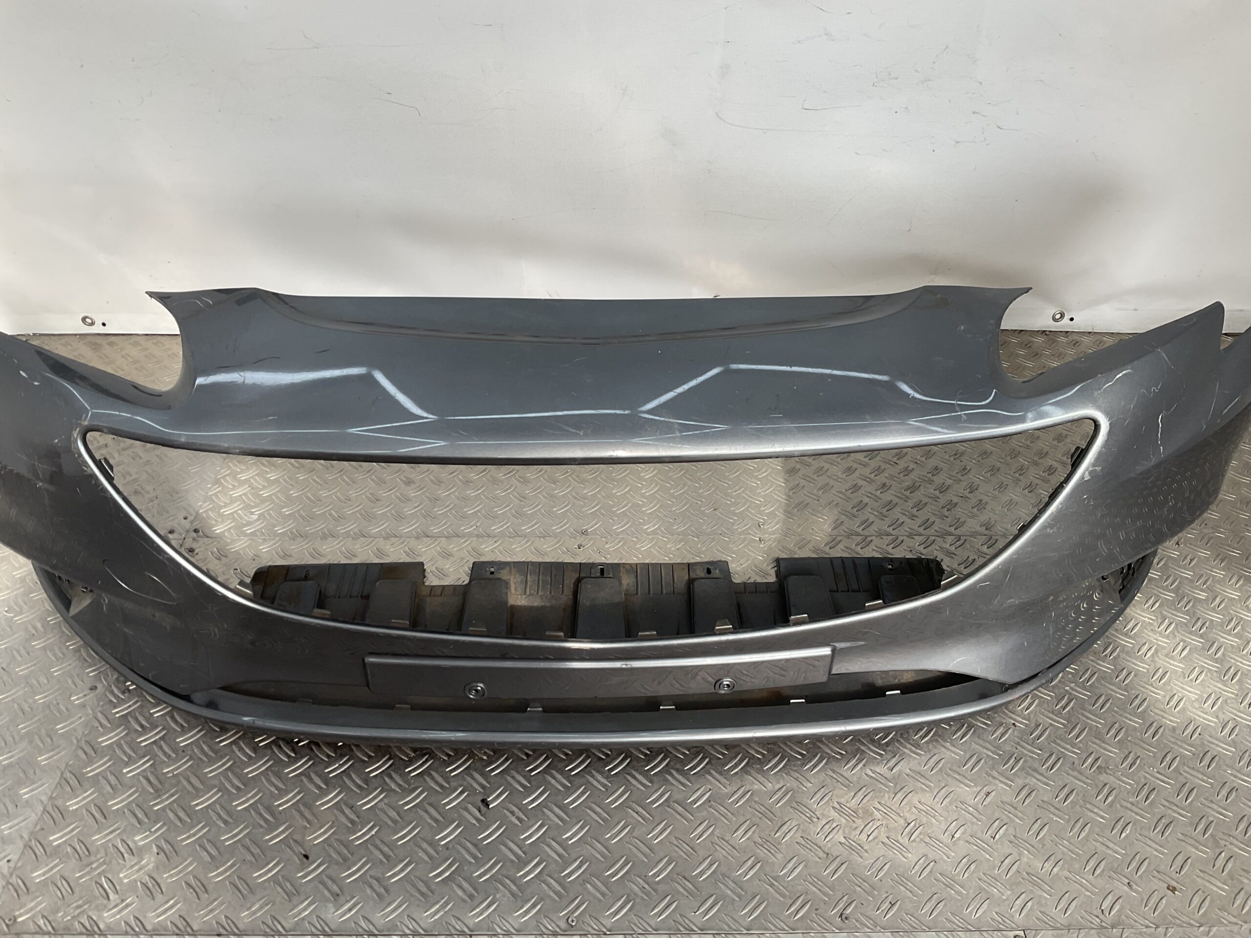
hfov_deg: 61.7
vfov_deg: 48.2
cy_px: 469
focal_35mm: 29
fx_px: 1048
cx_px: 626
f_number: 1.8
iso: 16
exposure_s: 1/266
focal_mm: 3
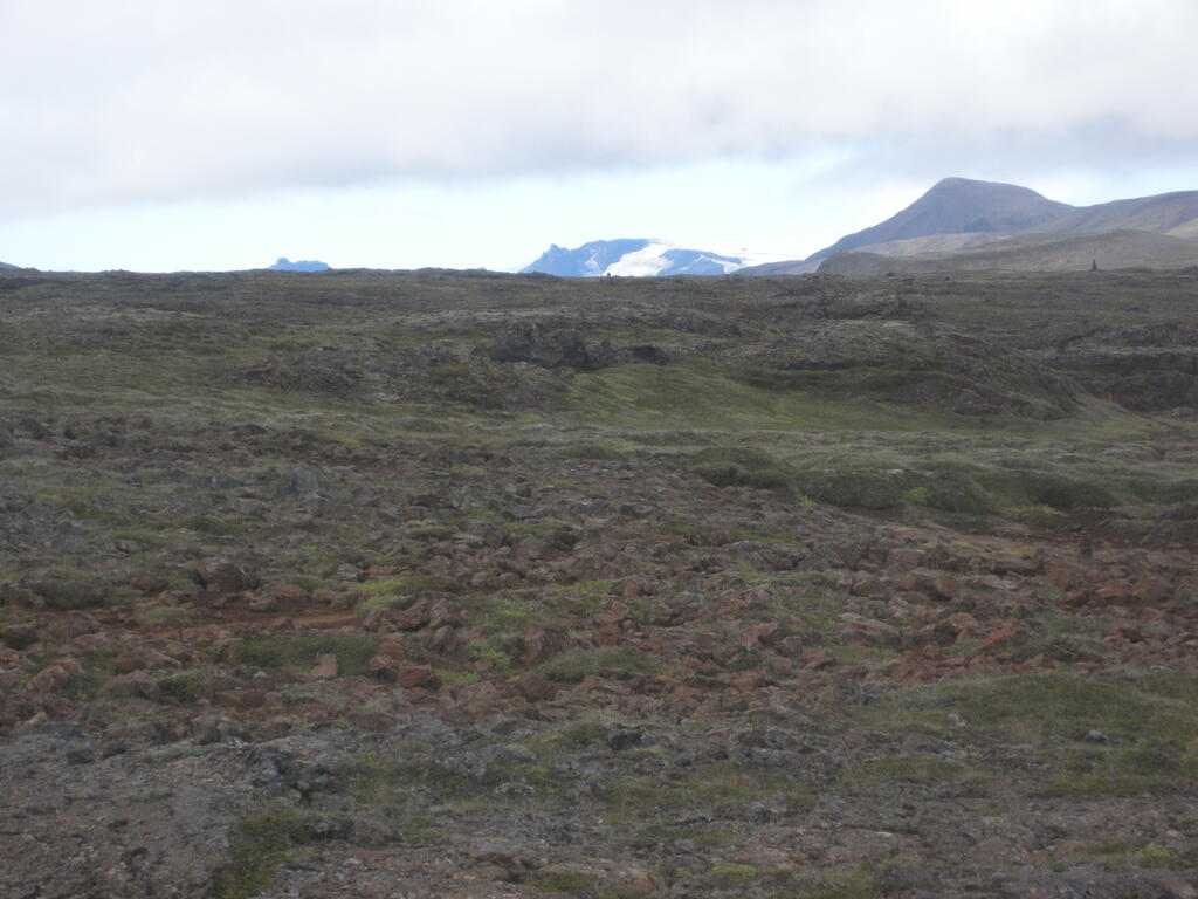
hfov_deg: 16.0
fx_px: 4257
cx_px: 599
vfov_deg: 12.0
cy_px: 450
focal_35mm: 123
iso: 100
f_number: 5.3
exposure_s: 1/275
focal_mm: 26.3
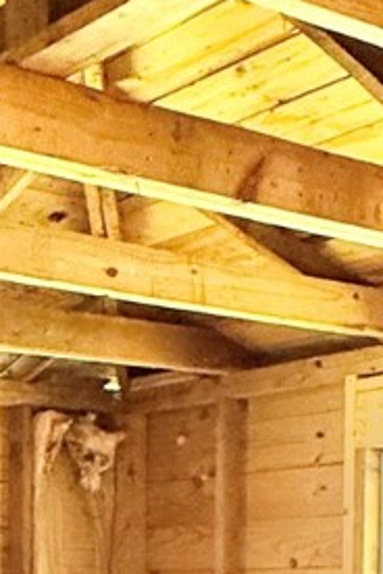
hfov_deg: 15.3
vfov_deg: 23.2
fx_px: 1293
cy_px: 670
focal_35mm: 81
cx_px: -225
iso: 500
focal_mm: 2.22
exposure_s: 1/60
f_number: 2.2
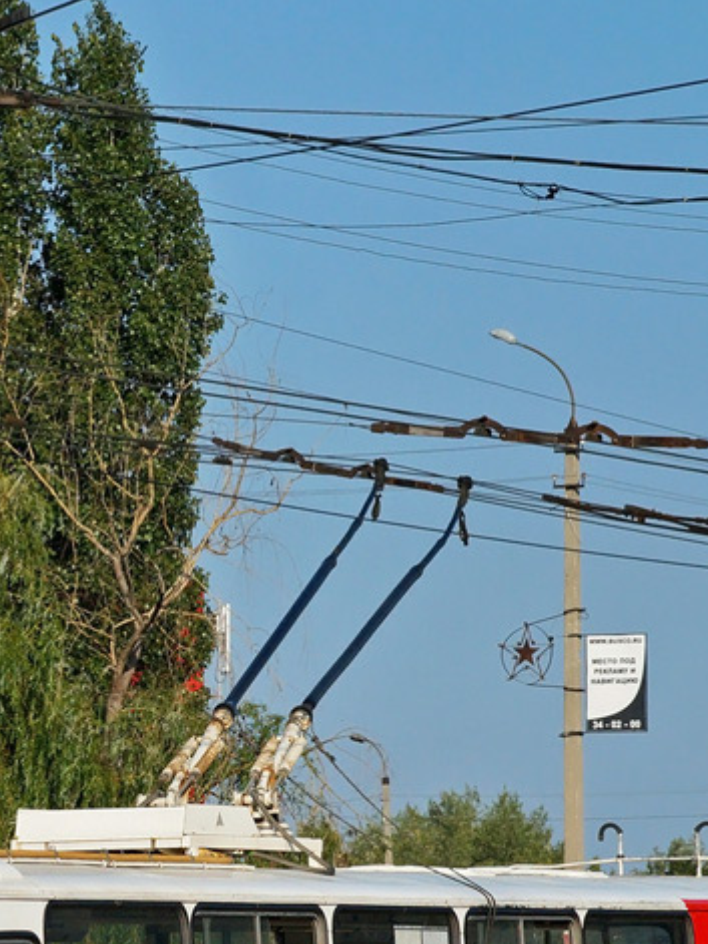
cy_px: 806
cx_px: 12
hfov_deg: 5.5
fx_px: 7366
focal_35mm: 270
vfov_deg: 7.3
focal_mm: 70
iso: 200
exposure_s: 1/1600
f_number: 8
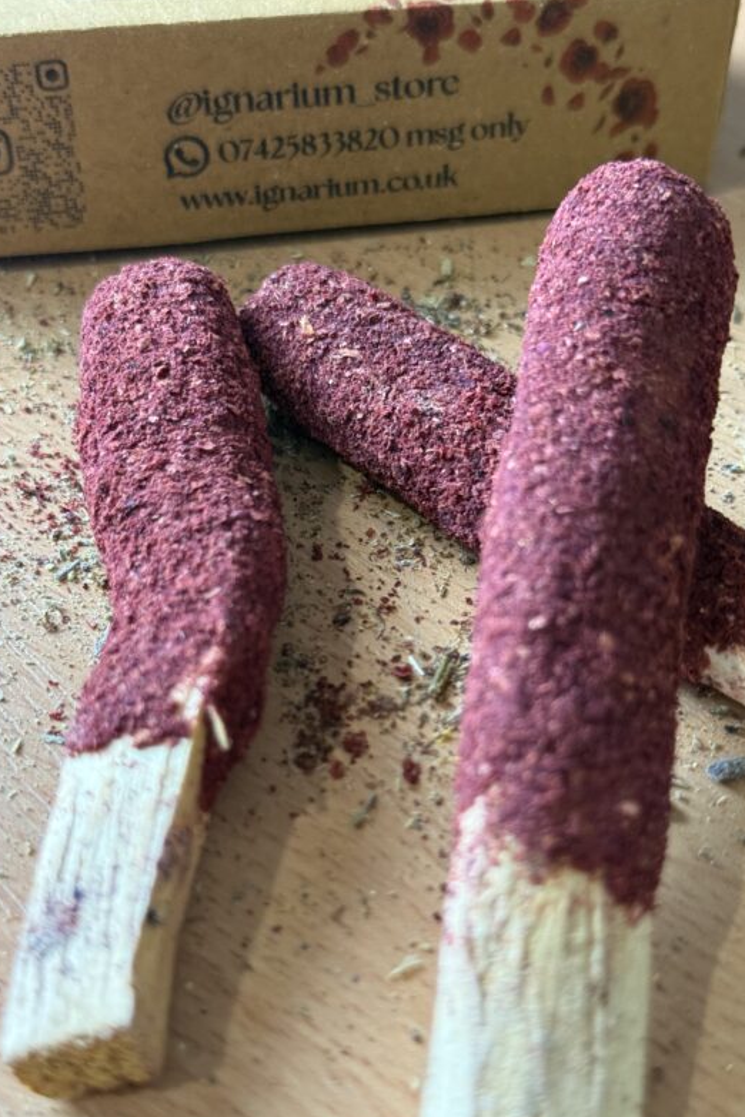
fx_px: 1583
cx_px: 385
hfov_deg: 26.5
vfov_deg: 38.9
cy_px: 562
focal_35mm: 51
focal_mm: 6.76
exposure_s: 1/50
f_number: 1.78
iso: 200
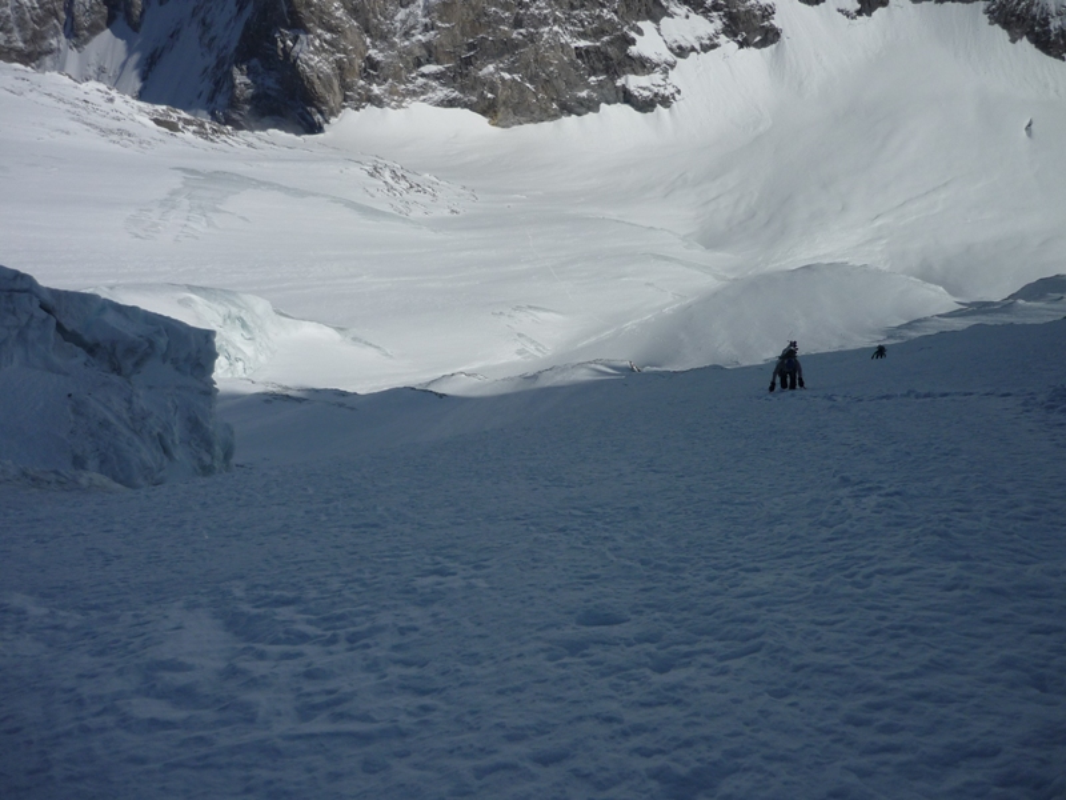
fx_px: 1016
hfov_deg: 55.4
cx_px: 533
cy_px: 400
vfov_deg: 42.9
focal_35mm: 33
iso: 100
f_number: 8
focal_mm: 5.5
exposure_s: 1/1000
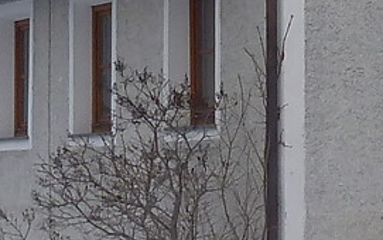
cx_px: 547
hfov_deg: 9.1
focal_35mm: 225
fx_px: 2351
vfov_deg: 5.7
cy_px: -243
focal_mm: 5.4
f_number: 4
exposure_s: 1/400
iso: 100
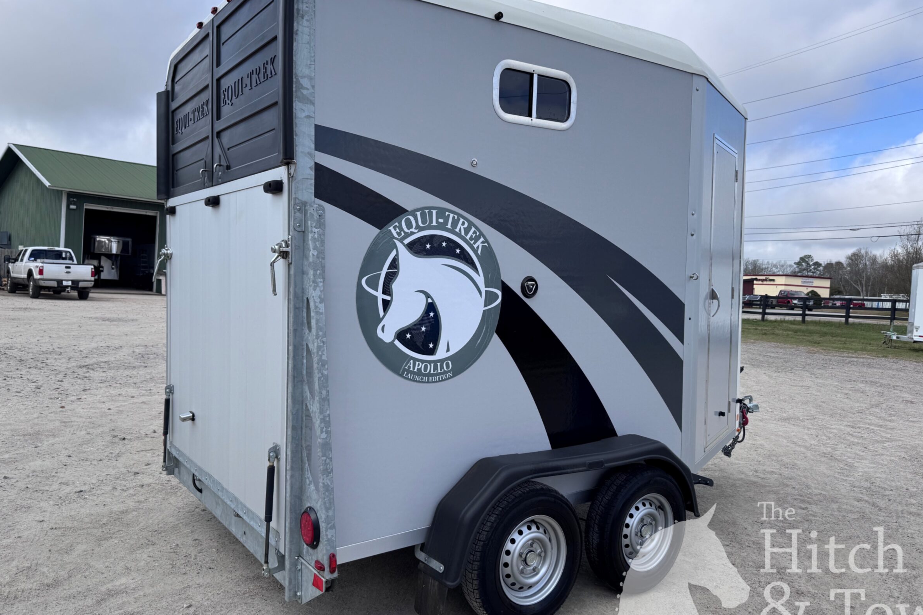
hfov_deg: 67.4
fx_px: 692
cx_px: 441
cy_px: 292
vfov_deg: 47.9
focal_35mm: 27
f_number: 1.78
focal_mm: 6.76
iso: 80
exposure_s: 1/4049
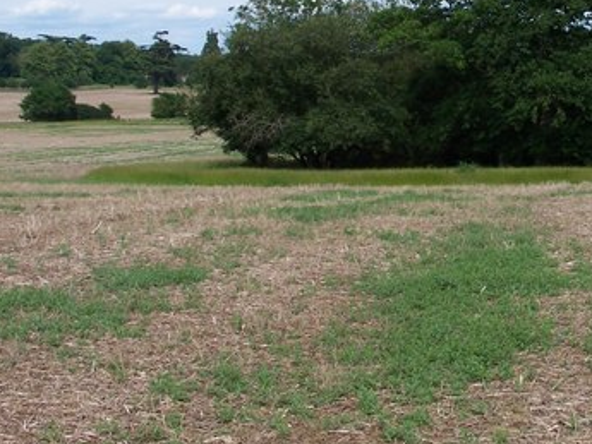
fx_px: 1523
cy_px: 43
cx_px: 515
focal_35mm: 89
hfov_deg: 21.6
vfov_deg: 16.4
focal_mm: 8
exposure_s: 1/350
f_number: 5.6
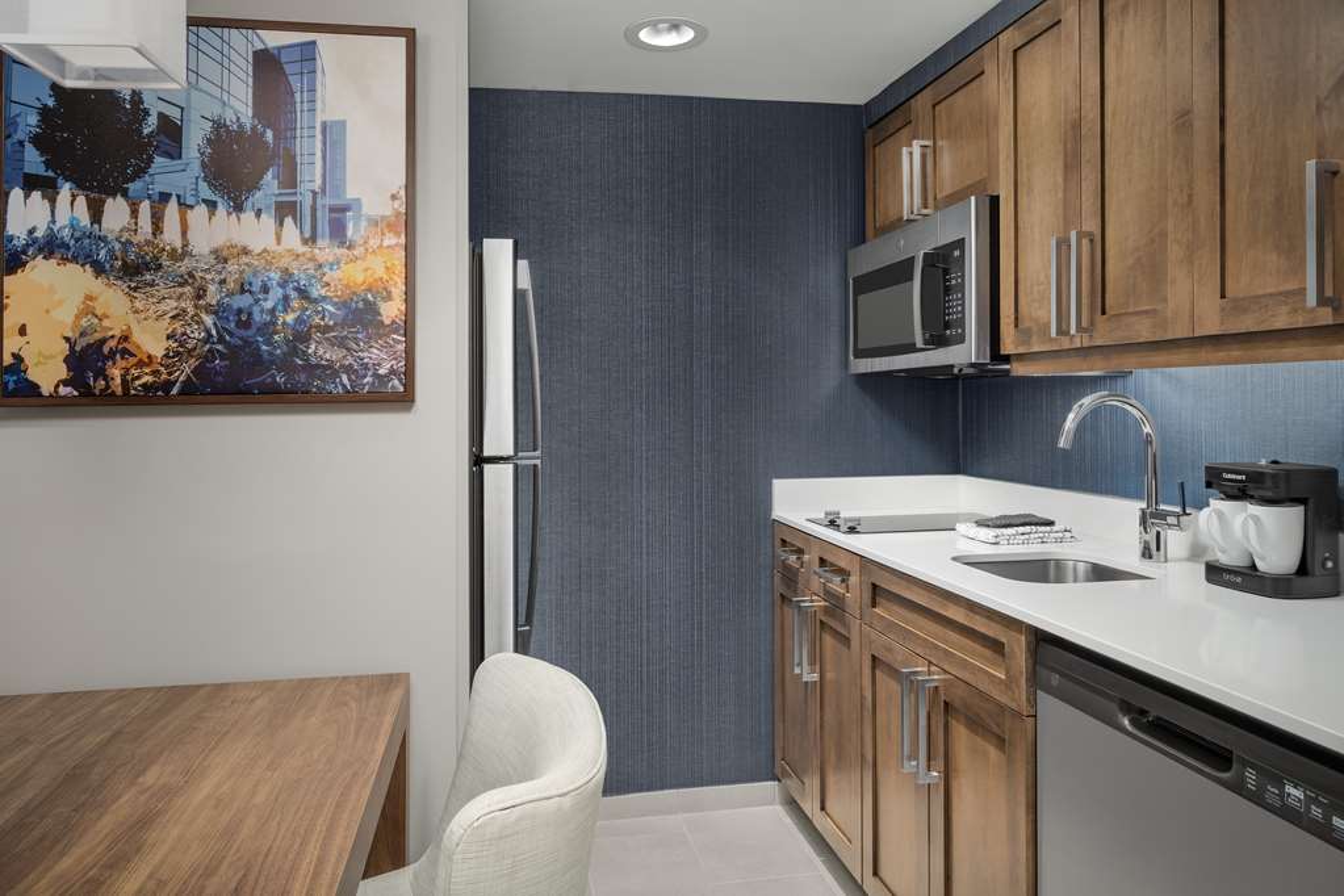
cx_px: 672
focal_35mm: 24
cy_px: 448
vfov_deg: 53.1
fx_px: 896
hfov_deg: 73.7
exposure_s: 1/250
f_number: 11
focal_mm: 24
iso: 400
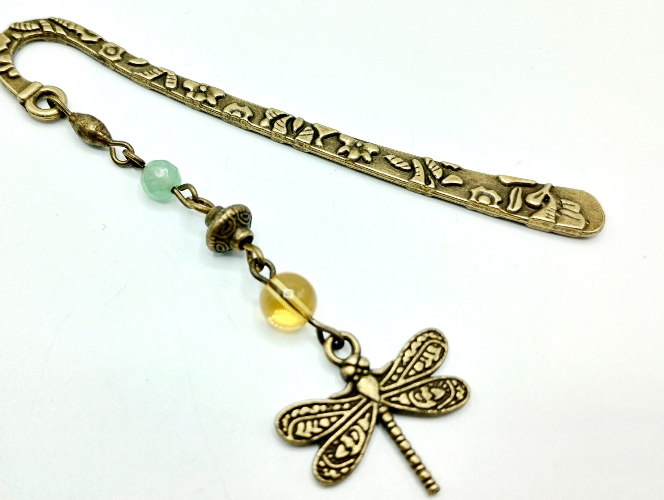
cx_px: 283
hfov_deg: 47.6
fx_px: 749
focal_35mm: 39
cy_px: 241
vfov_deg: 36.9
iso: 100
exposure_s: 1/121
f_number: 1.8
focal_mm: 4.27
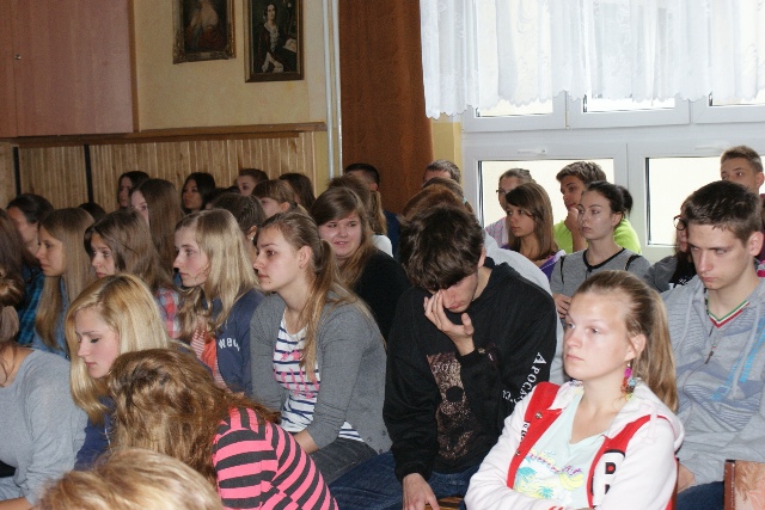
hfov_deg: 29.9
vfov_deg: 20.2
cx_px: 382
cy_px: 255
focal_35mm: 68
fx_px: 1435
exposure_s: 1/60
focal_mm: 45
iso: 400
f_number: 5.6
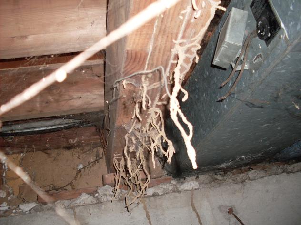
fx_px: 330
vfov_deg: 37.7
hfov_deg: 49.0
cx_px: 150
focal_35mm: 38
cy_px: 112
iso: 100
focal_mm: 6.3
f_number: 2.8
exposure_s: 1/8
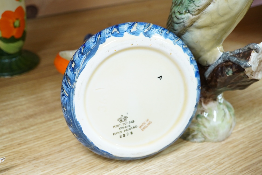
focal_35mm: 45
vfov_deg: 29.9
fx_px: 327
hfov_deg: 43.6
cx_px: 131
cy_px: 88
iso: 2500
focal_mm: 30
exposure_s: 1/100
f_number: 8
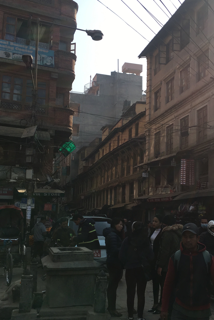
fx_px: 357
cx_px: 131
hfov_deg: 33.3
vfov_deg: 48.5
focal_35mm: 40
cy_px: 161
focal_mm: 4.15
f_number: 2.2
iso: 25
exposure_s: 1/1166
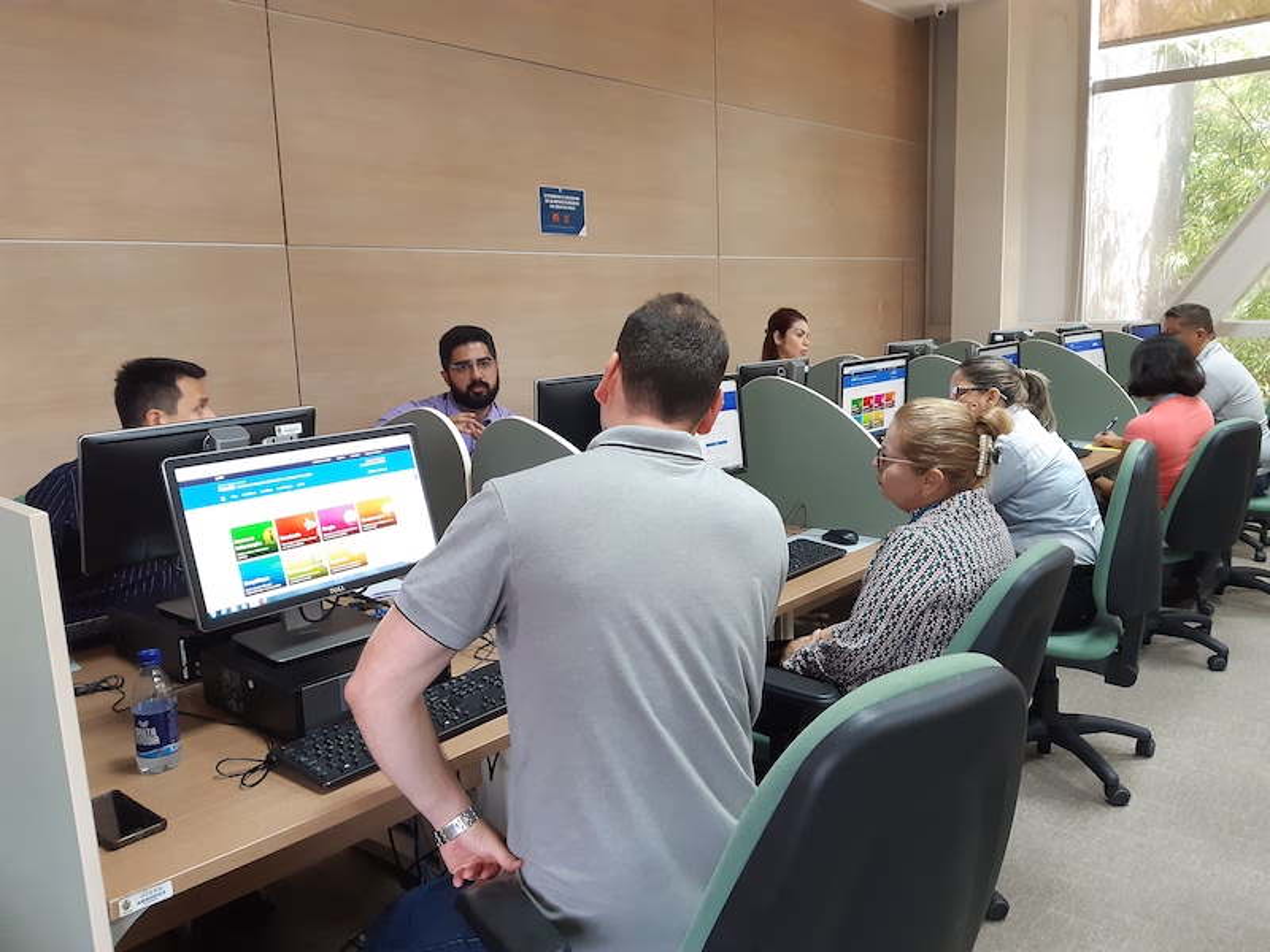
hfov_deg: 67.3
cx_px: 635
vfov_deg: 53.1
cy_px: 476
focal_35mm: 26
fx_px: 954
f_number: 1.7
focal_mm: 3.92
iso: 250
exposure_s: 1/40
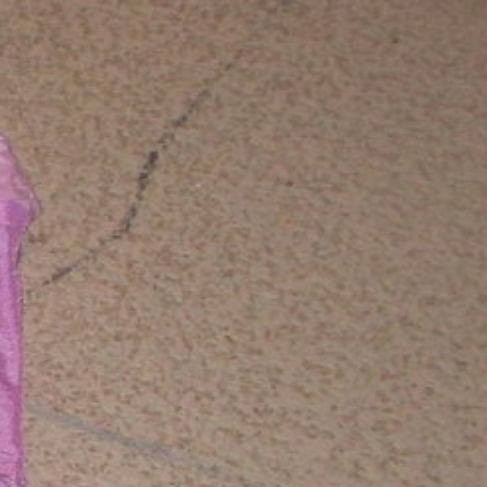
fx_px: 2117
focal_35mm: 133
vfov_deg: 13.1
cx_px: -771
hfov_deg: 10.7
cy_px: 381
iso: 100
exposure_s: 1/45
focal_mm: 4.1
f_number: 3.3
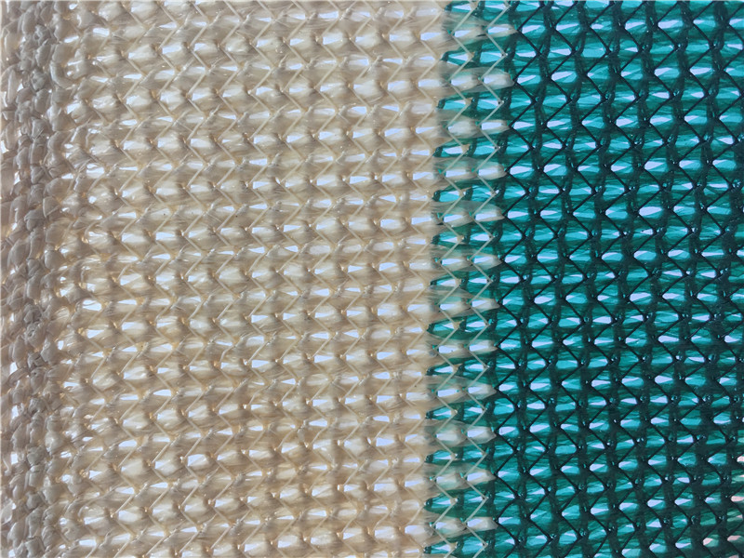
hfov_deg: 61.7
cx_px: 372
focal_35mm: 29
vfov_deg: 48.2
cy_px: 279
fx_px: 623
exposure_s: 1/33
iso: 40
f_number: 2.2
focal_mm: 4.15
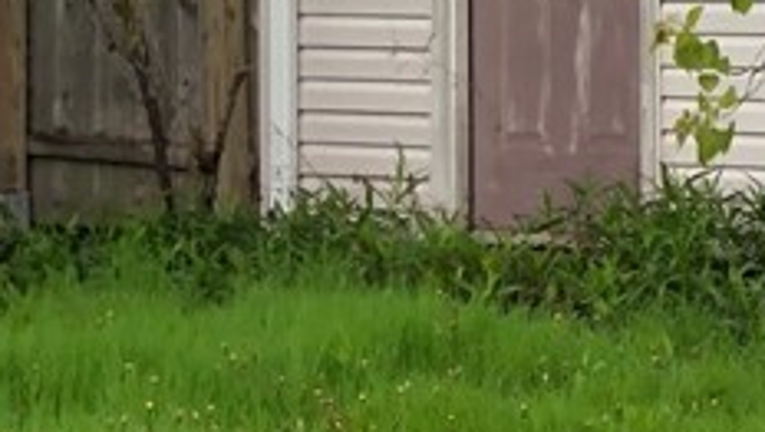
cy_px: -287
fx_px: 5563
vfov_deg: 4.4
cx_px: 1566
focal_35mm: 274
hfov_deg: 7.5
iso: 20
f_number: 2.8
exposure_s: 1/296
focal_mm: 6.6
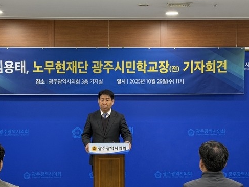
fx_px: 482
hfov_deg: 29.0
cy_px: 99
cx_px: 115
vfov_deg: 21.9
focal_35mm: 67
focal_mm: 6.76
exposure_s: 1/60
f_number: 1.78
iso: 250
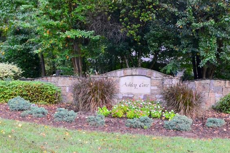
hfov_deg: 40.7
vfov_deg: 28.1
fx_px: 307
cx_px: 150
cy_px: 76
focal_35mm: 48
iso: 1600
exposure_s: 1/50
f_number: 8
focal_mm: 18
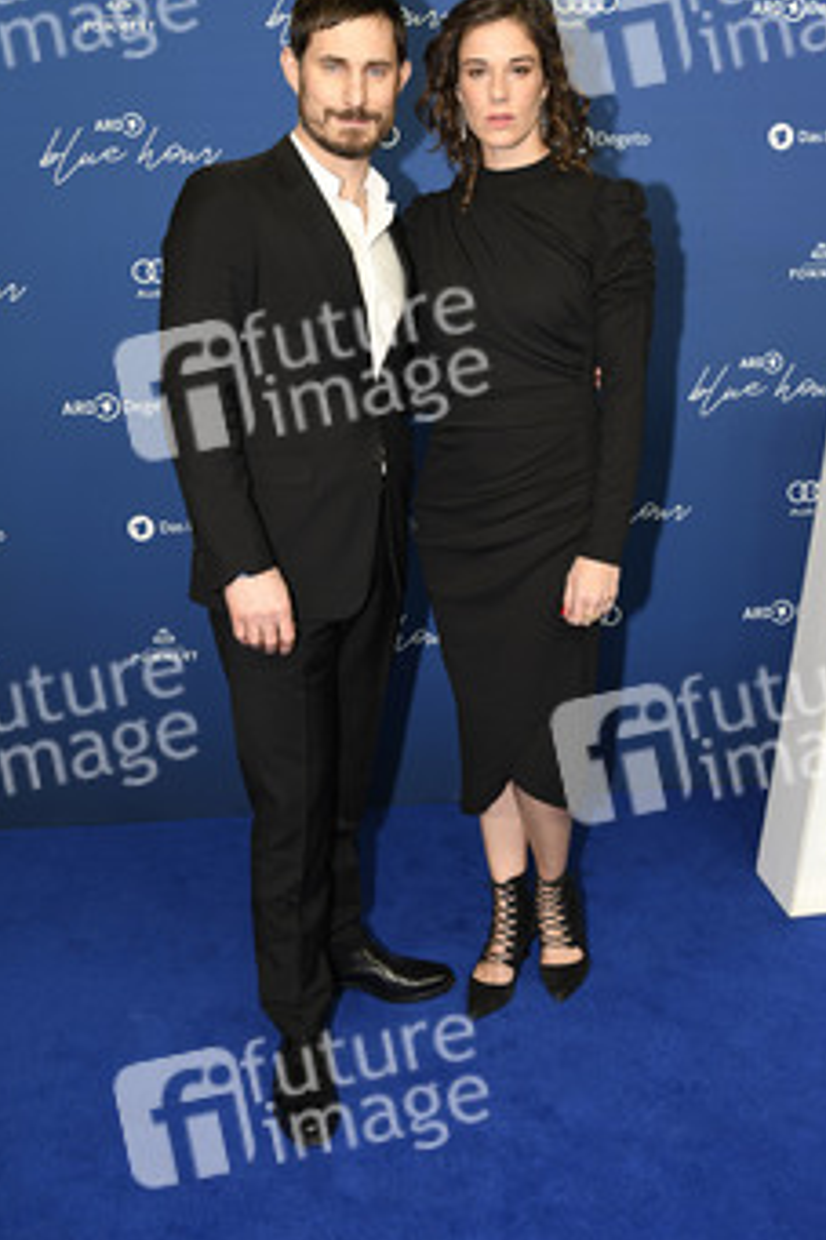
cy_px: 556
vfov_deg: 55.7
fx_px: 1171
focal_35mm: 34
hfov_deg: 38.8
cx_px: 408
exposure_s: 1/320
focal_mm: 29
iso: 640
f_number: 4
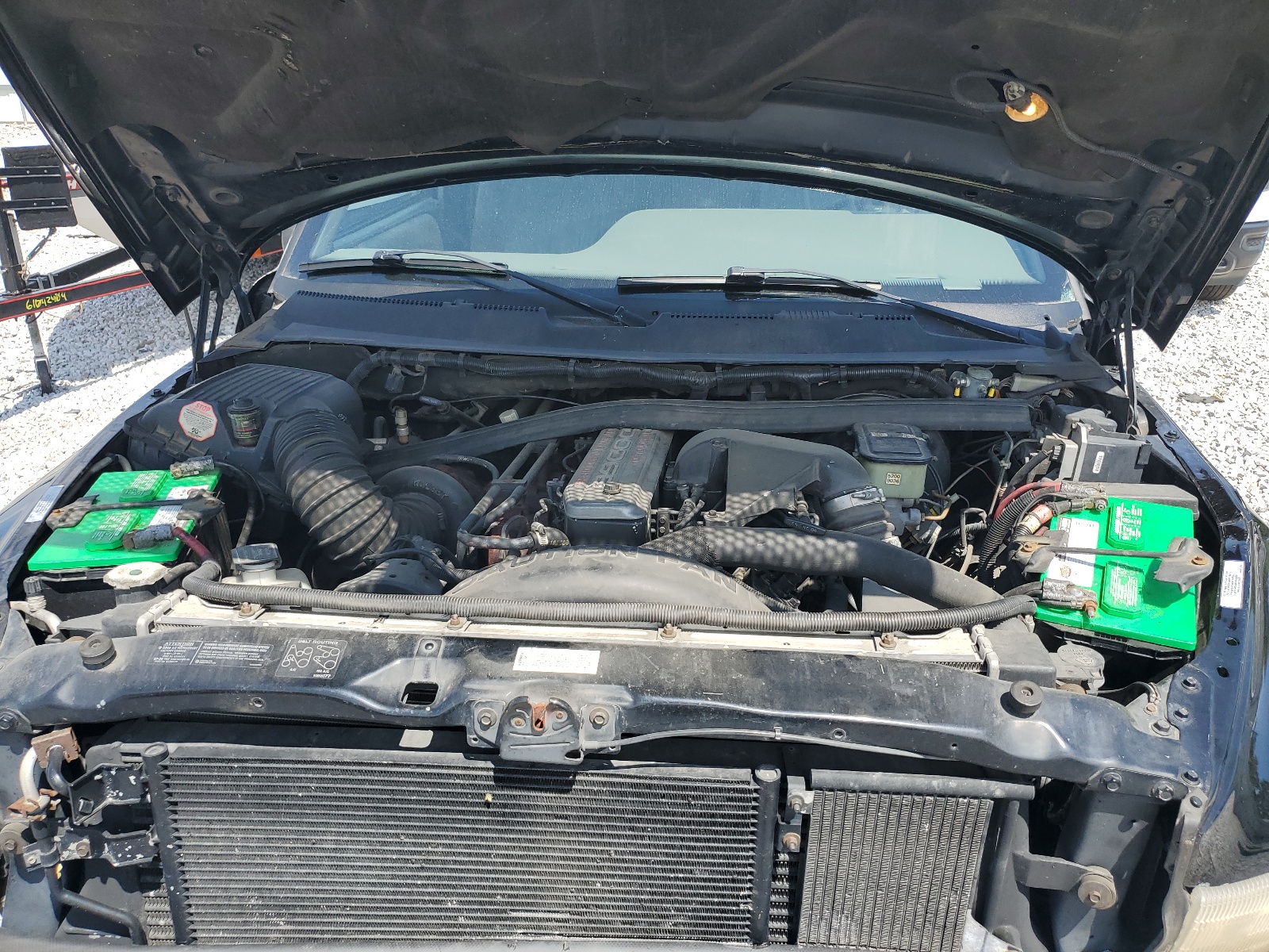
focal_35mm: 26
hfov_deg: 67.3
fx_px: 953
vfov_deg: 53.1
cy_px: 476
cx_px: 634
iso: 50
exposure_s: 1/1667
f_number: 1.5
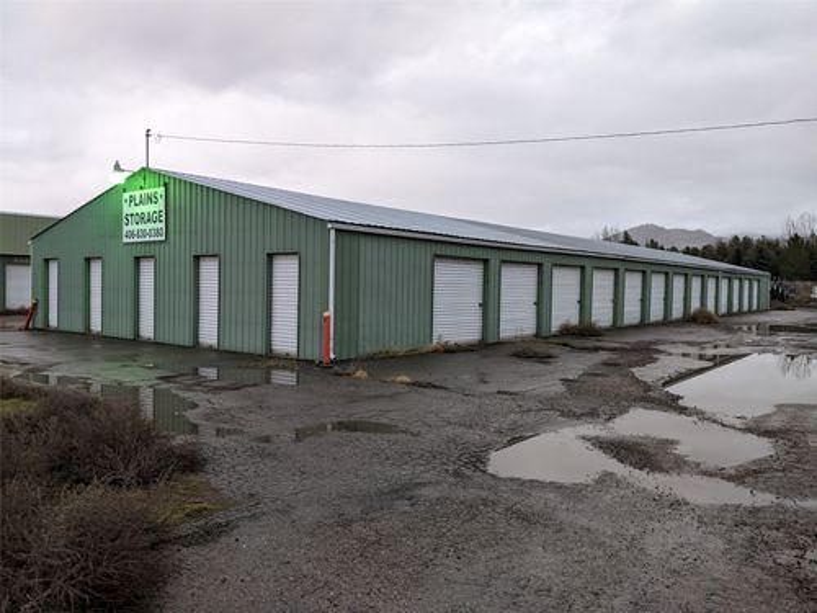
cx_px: 408
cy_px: 306
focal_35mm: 27
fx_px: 637
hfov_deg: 65.3
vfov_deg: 51.4
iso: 282
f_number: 1.8
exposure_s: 1/120
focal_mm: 4.44
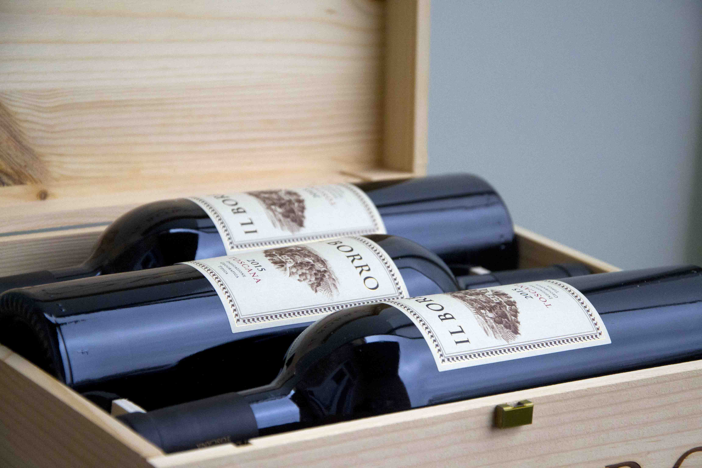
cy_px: 234
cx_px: 351
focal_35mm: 120
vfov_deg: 11.4
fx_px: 2340
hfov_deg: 17.1
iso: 2000
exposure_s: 1/500
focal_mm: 80
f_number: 5.3
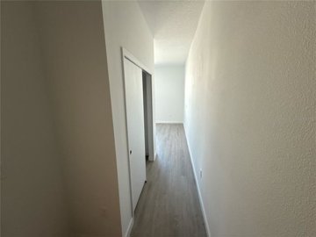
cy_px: 118
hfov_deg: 102.1
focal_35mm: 14
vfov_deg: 85.7
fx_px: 128
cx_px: 158
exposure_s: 1/120
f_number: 2.2
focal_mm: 2.22
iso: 160
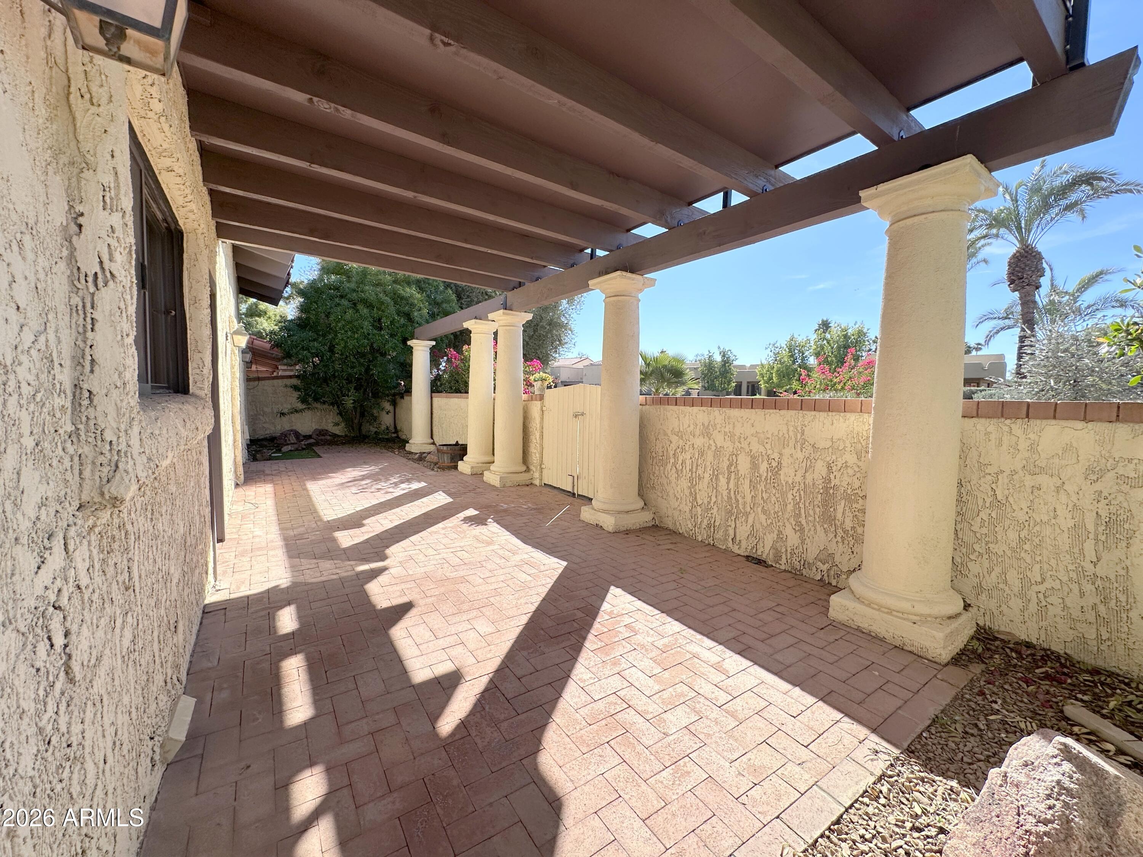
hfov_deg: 102.1
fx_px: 462
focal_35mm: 14
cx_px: 572
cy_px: 428
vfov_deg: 85.7
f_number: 2.2
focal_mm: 2.22
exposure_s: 1/1233
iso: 50
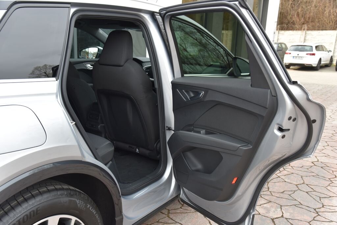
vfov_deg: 37.9
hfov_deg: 54.4
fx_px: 328
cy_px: 112
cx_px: 168
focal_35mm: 35
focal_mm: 35
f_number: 6.3
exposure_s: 1/160
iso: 500
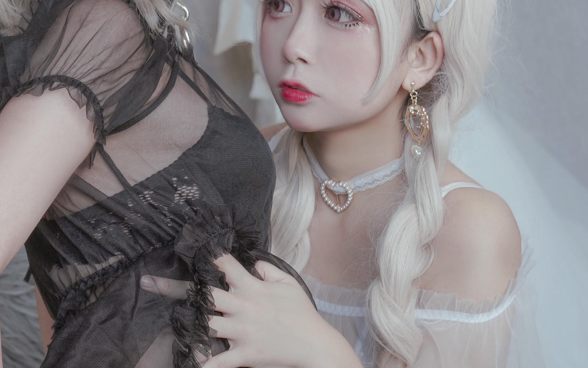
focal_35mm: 100
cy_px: 210
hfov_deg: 20.4
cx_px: 60
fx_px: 1603
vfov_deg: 13.1
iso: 250
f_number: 4
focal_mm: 35
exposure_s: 1/60
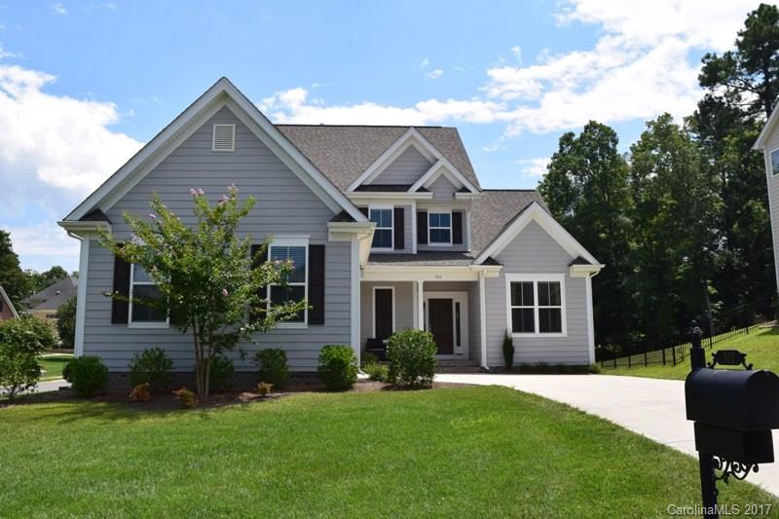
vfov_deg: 41.7
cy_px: 260
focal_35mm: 32
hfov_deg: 59.5
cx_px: 390
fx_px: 681
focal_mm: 21
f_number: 11
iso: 320
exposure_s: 1/500
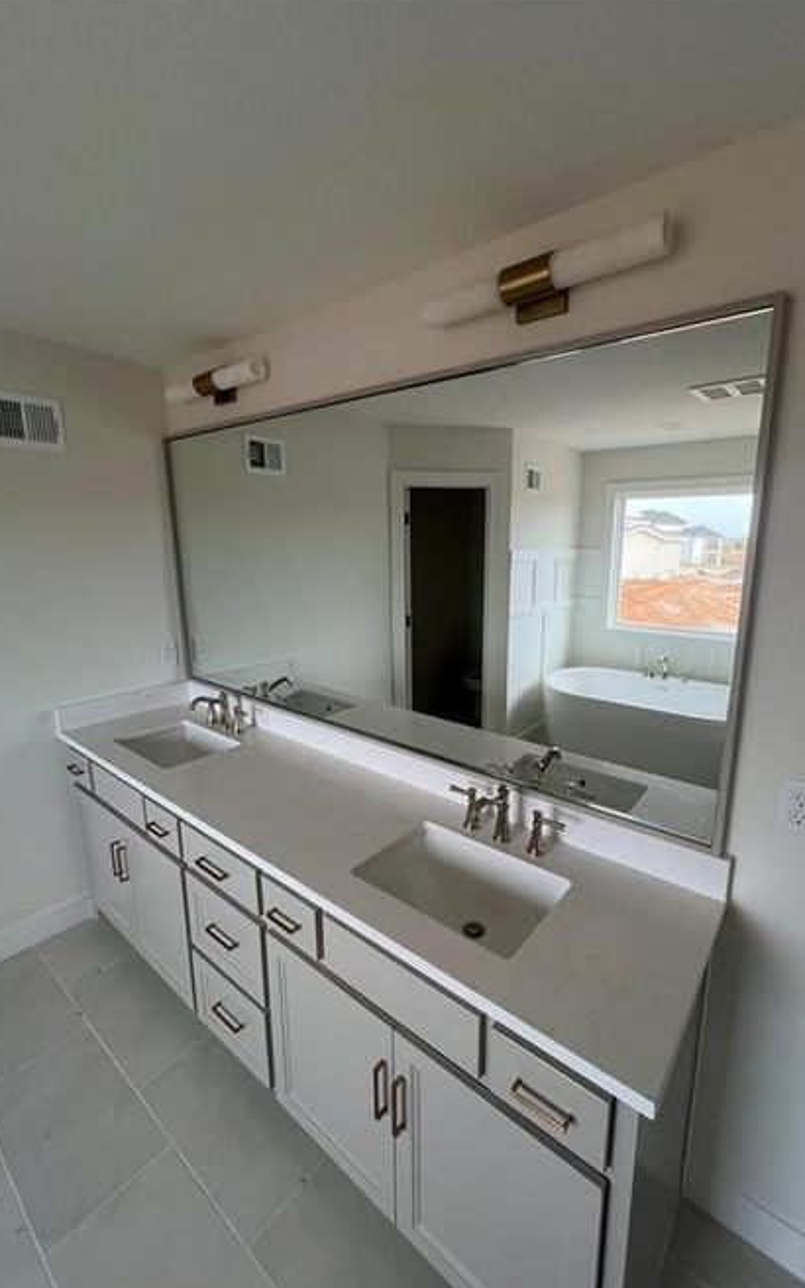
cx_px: 448
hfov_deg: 78.4
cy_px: 643
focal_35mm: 14
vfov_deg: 105.3
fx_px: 491
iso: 32
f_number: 1.8
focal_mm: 1.57
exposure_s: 1/154
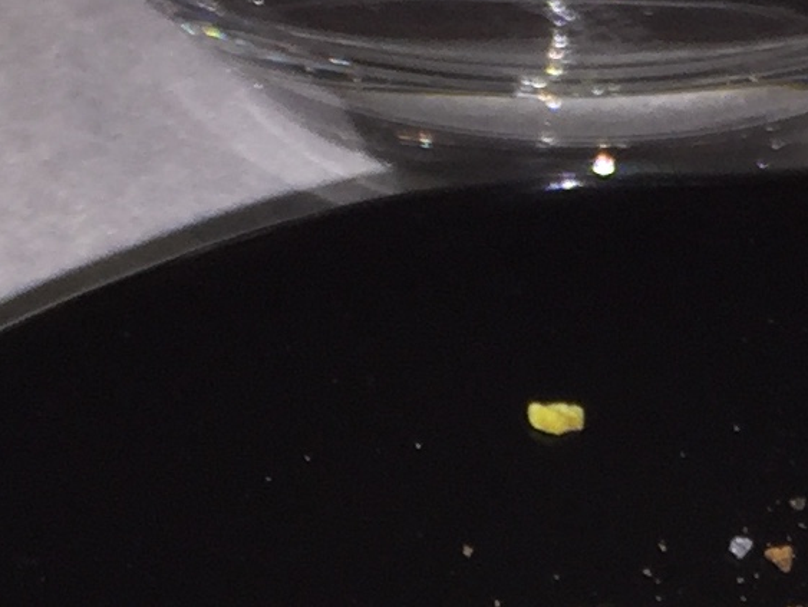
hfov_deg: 11.6
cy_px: 1009
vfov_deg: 8.6
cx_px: 794
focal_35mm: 168
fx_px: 3924
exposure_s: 1/69
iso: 32
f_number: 2.2
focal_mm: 4.15
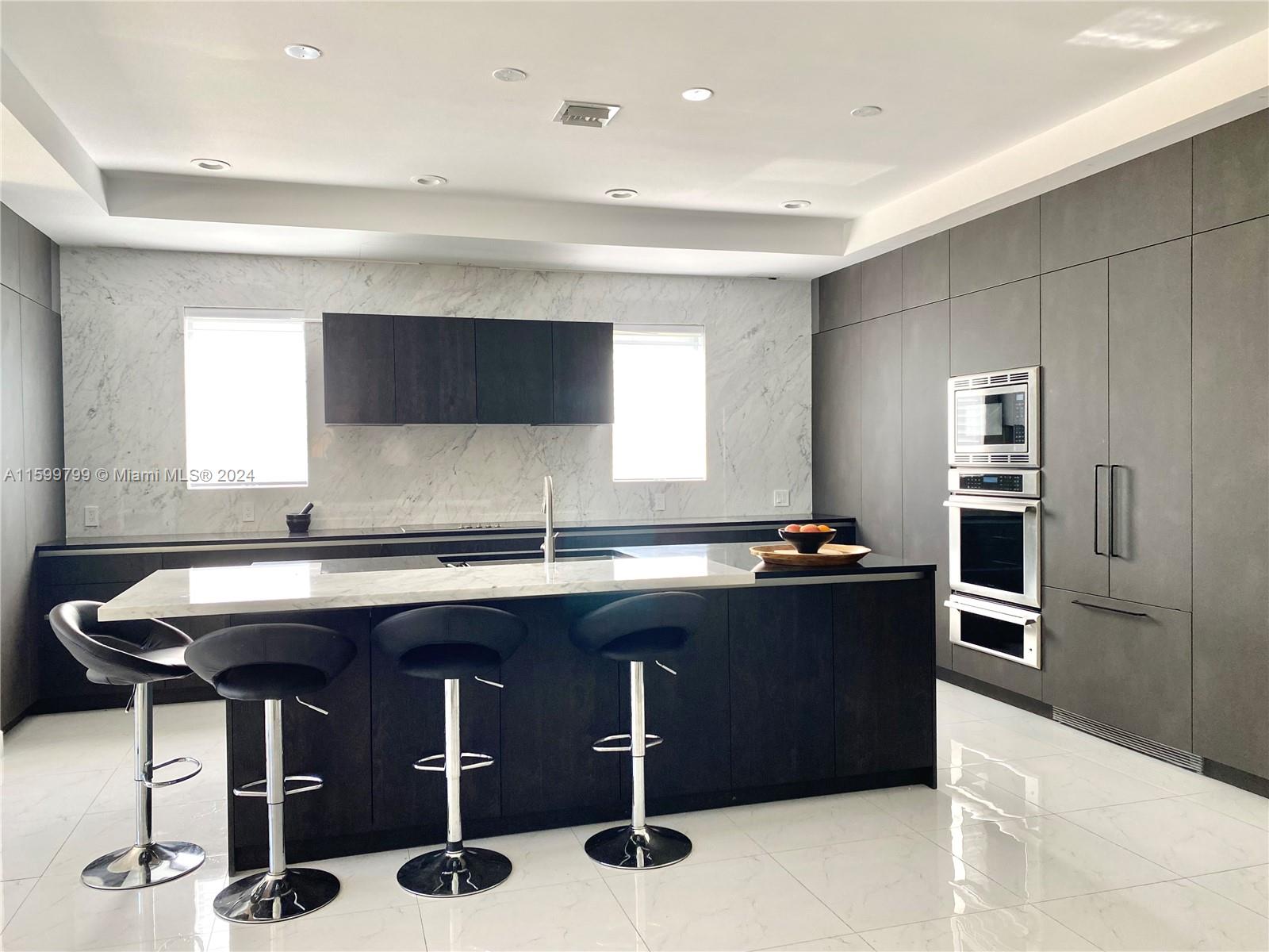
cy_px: 476
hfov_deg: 67.3
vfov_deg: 53.1
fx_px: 953
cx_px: 634
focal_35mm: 26
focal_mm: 4.25
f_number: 1.8
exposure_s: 1/116
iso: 125
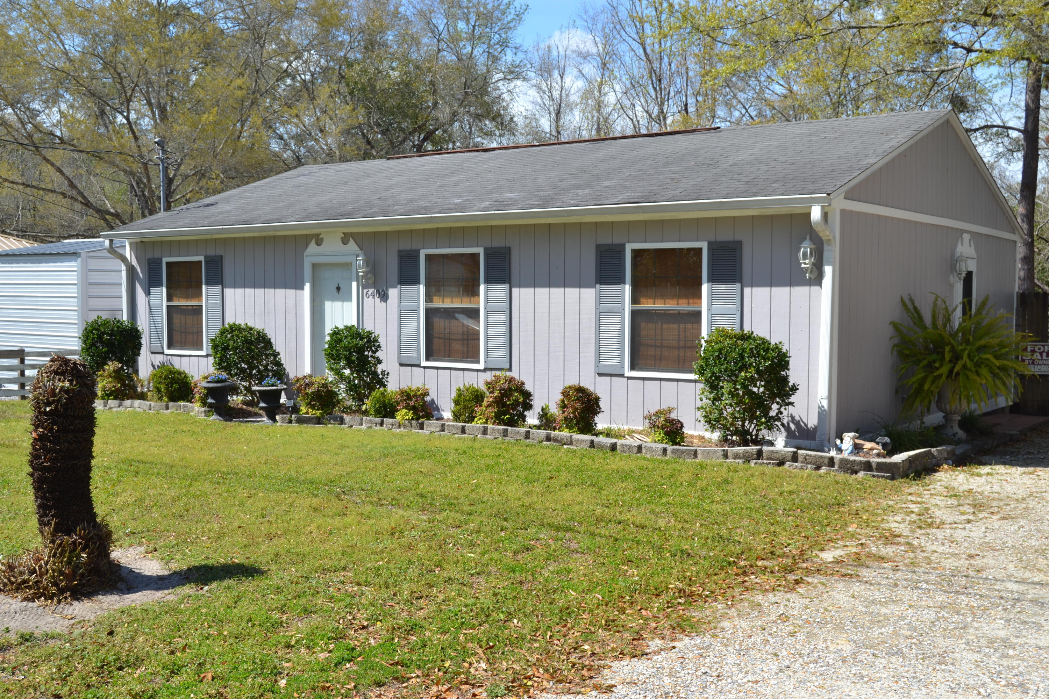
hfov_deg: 49.6
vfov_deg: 34.2
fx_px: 1136
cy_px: 350
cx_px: 524
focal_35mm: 39
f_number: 7.1
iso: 100
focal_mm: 26
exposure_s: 1/200
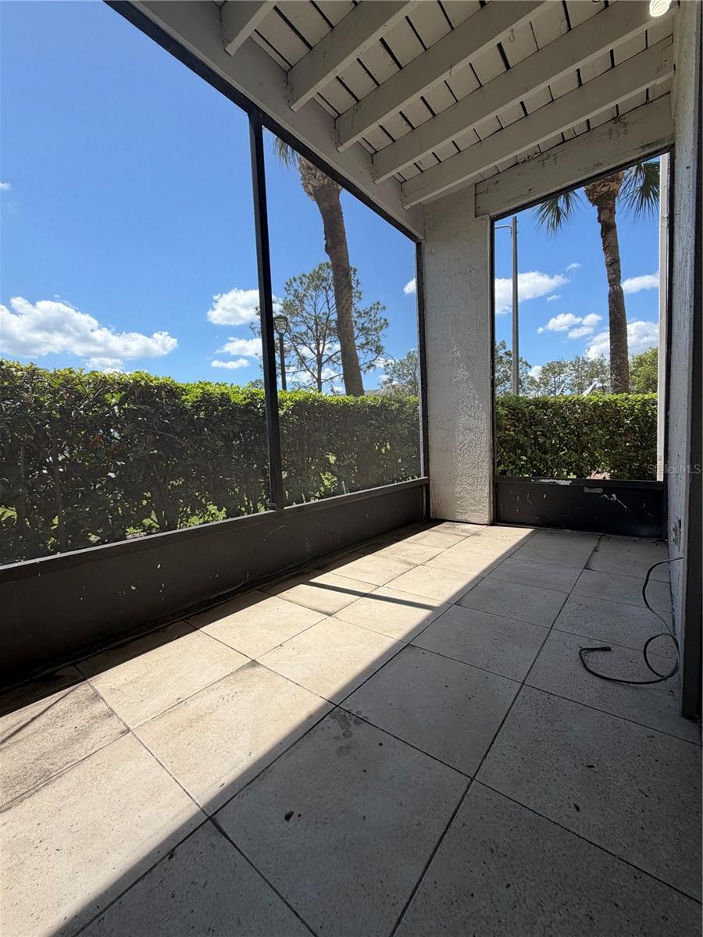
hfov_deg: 85.7
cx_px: 352
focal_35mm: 14
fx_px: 379
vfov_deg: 102.1
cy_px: 468
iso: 32
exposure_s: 1/770
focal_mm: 2.22
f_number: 2.2
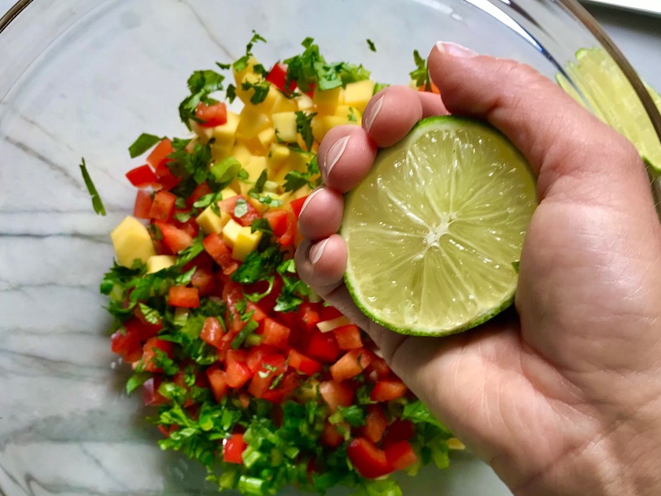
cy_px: 270
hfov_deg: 46.8
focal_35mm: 40
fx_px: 764
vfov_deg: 35.9
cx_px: 312
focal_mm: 3.99
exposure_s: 1/60
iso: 32
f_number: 1.8
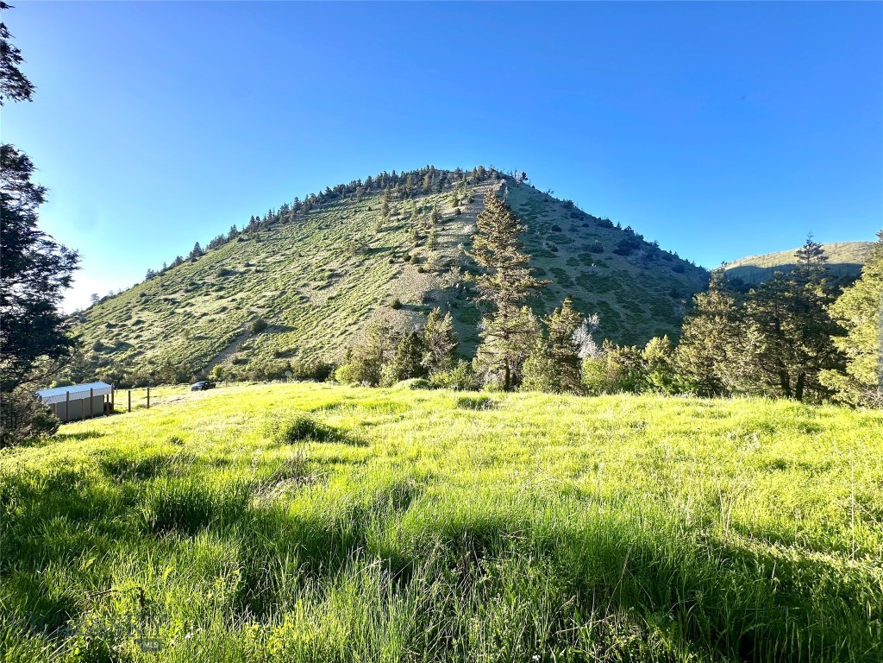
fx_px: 357
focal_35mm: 14
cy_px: 332
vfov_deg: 85.7
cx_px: 442
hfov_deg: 102.1
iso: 40
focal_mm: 2.22
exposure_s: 1/360
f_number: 2.2
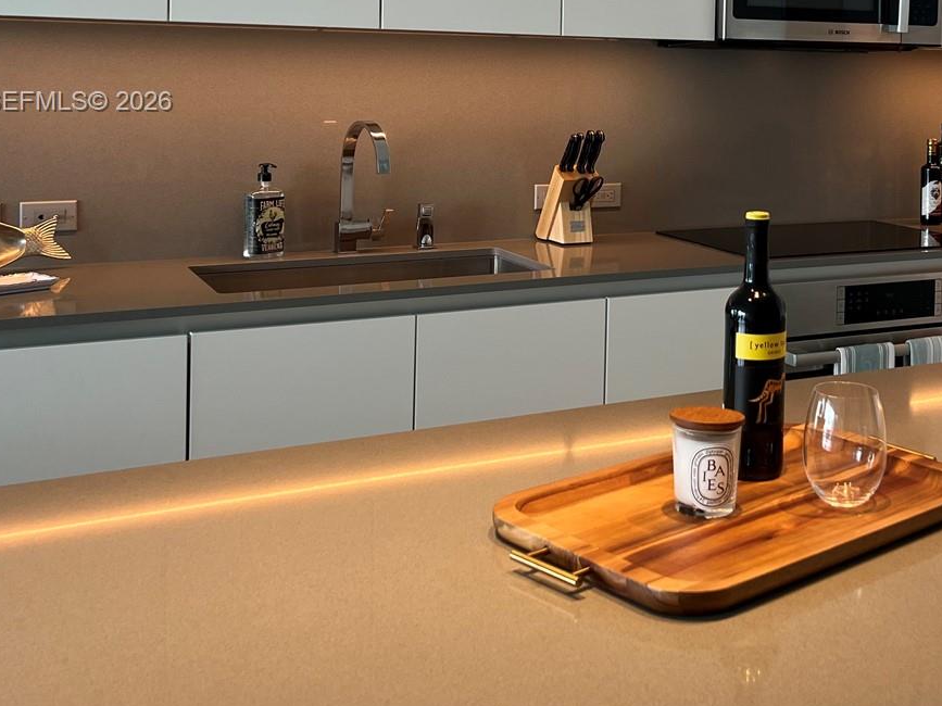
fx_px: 1306
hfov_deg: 38.7
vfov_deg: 29.3
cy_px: 103
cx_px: 703
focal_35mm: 48
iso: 80
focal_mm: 5.7
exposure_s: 1/60
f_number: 1.5
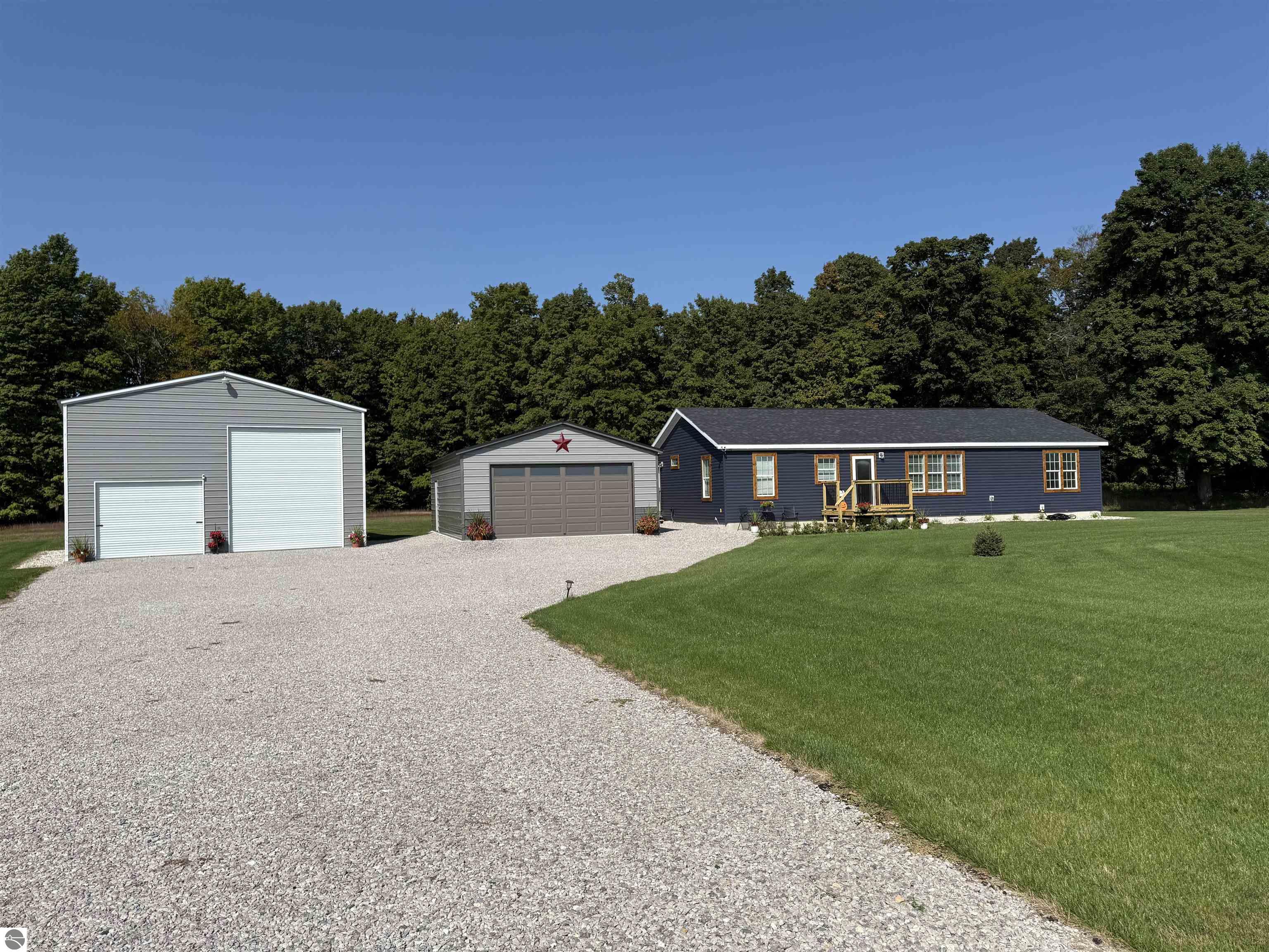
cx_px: 634
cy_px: 476
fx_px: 880
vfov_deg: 56.8
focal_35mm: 24
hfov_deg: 71.6
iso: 80
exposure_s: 1/6711
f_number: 1.78
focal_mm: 6.76
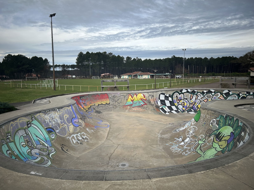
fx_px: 191
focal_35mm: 26
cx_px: 127
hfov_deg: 67.3
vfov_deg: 53.1
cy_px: 95
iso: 50
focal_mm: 5.7
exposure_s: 1/2513
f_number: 1.5
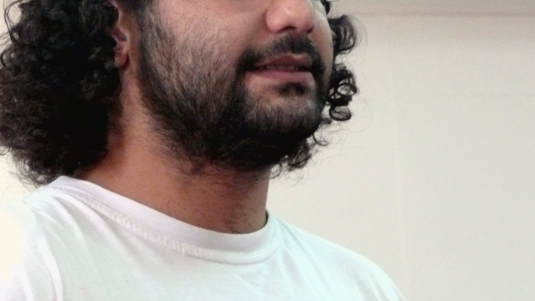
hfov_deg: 7.9
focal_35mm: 272
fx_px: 3858
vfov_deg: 4.5
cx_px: 316
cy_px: 87
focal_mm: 32.7
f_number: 4.8
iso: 800
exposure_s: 1/25
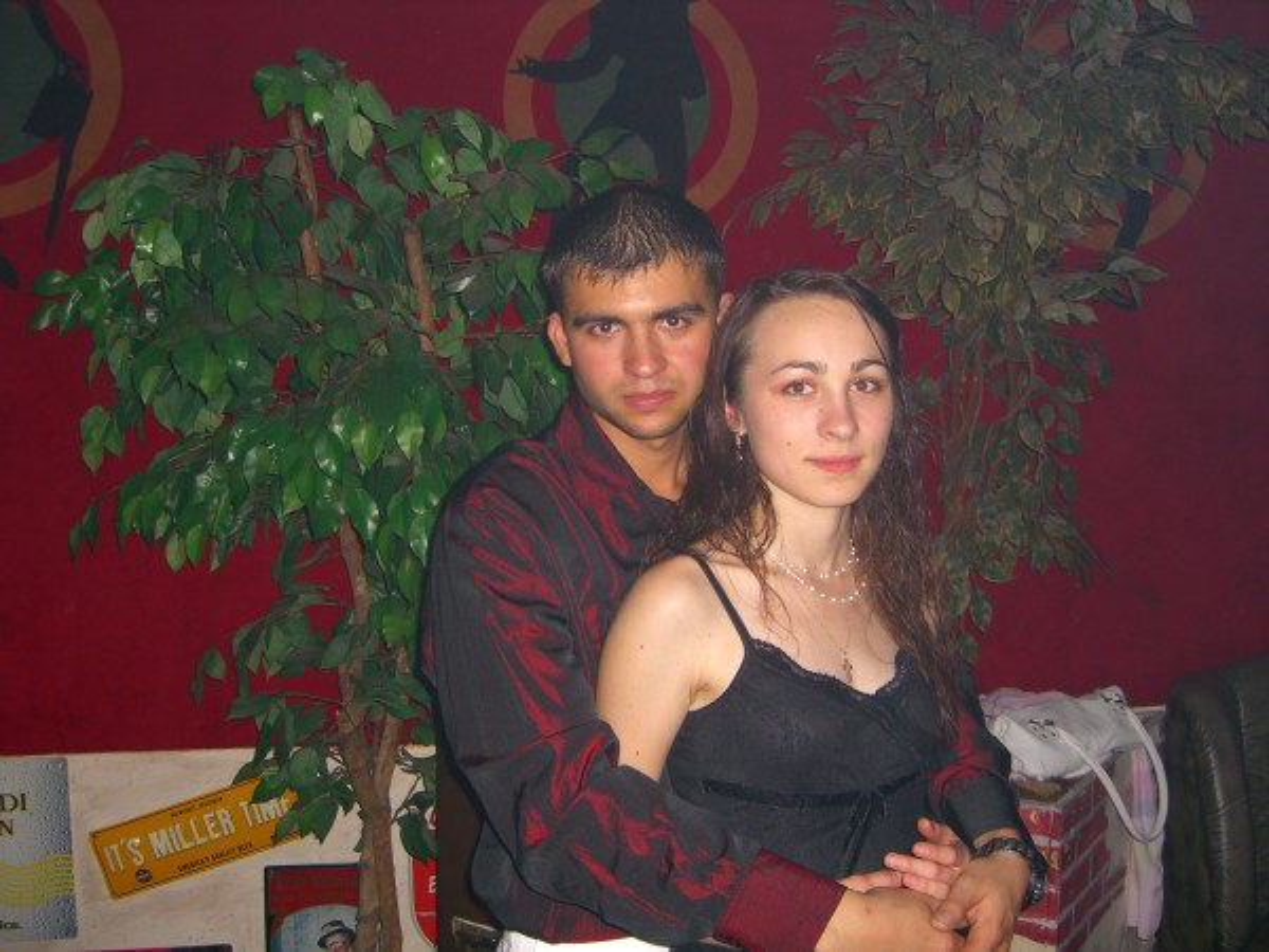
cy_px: 476
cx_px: 634
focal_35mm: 38
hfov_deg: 49.0
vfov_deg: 37.7
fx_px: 1393
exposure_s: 1/60
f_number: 2.8
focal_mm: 7.9
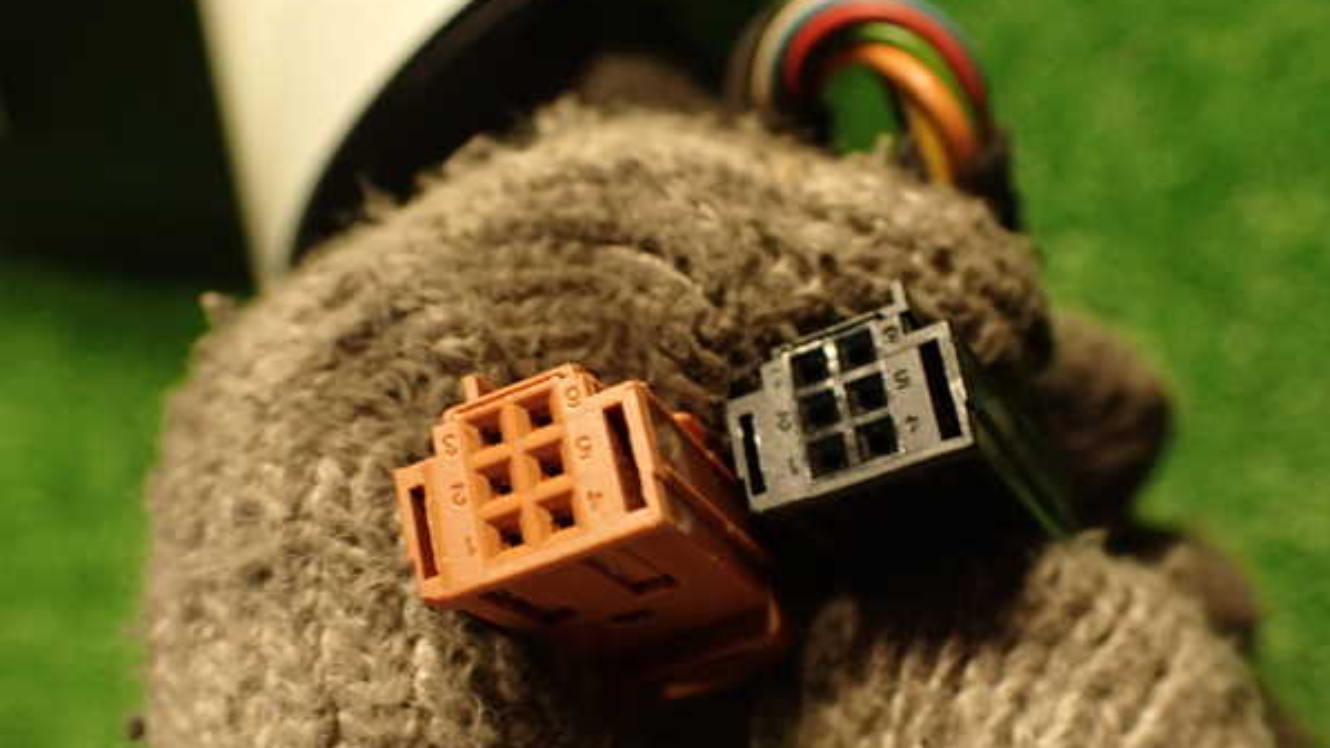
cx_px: 665
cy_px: 434
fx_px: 1234
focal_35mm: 35
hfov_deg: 56.6
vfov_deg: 33.6
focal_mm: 5.79
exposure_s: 1/30
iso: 500
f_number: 2.4
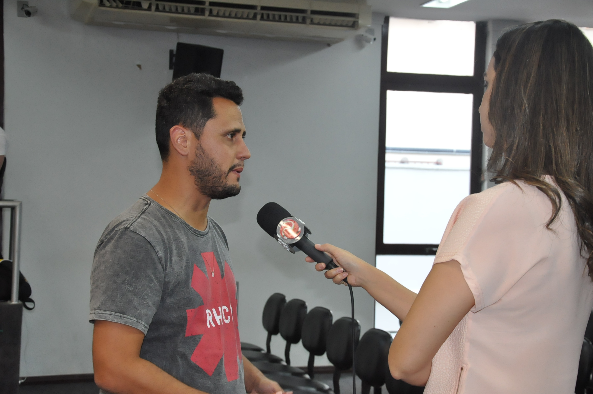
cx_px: 296
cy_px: 197
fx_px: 1036
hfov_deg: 31.9
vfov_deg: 21.5
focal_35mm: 63
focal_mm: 42
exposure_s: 1/200
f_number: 7.1
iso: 2000
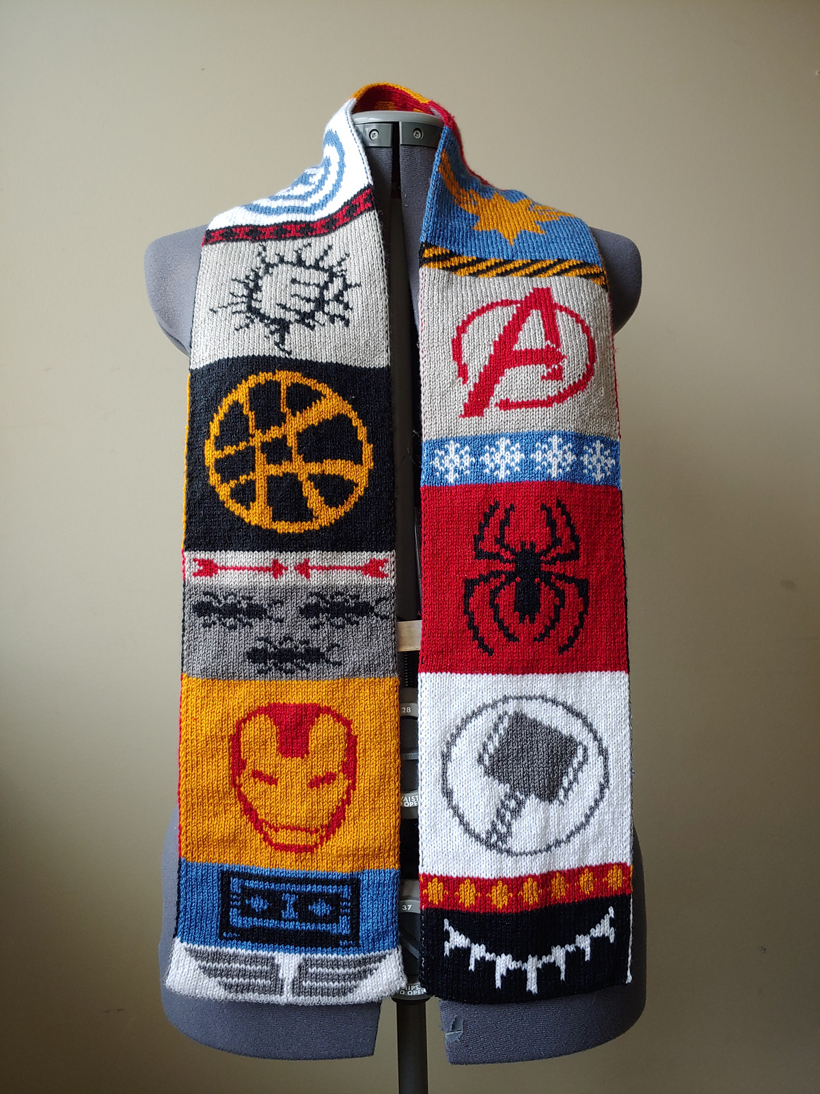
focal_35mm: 25
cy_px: 547
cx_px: 410
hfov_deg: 54.9
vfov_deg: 69.4
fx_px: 790
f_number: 1.5
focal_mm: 4.23
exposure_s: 1/60
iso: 50
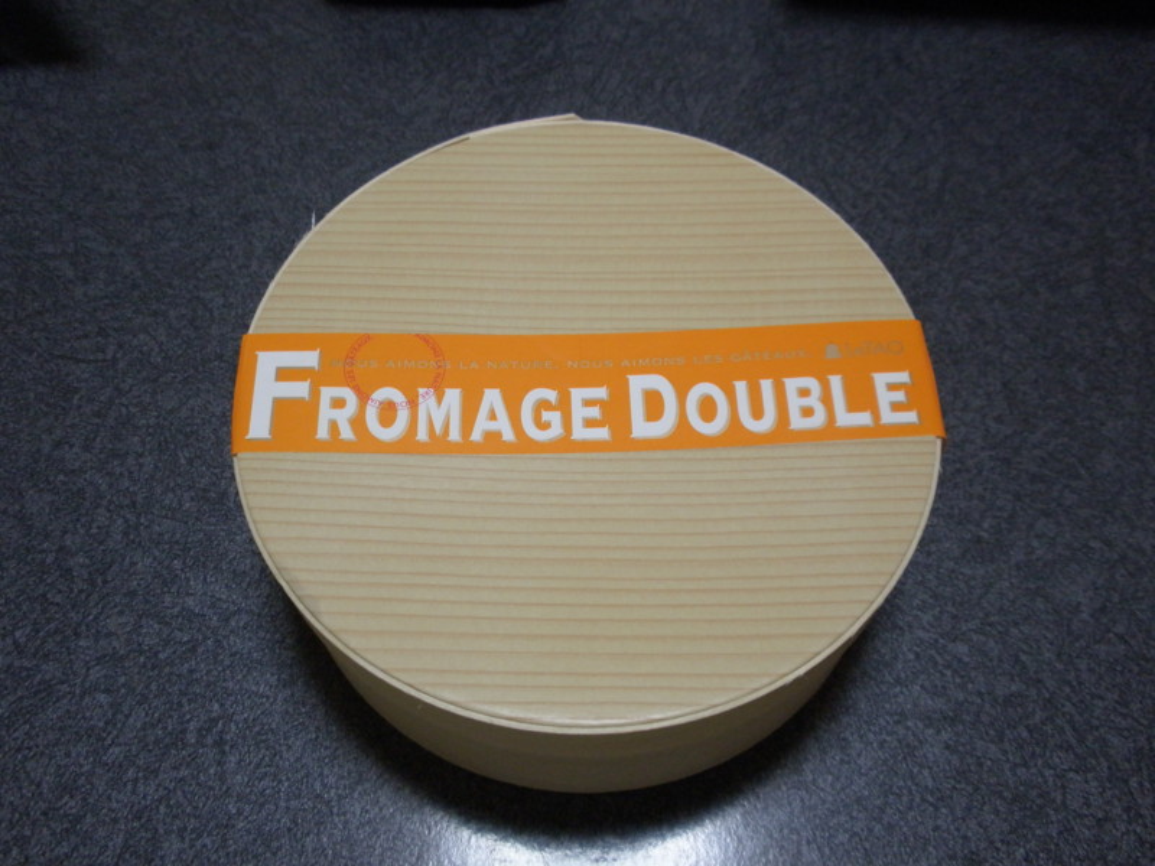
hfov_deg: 50.1
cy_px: 433
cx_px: 578
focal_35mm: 37
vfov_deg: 38.7
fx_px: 1235
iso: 160
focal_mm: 6.6
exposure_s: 1/30
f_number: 3.5
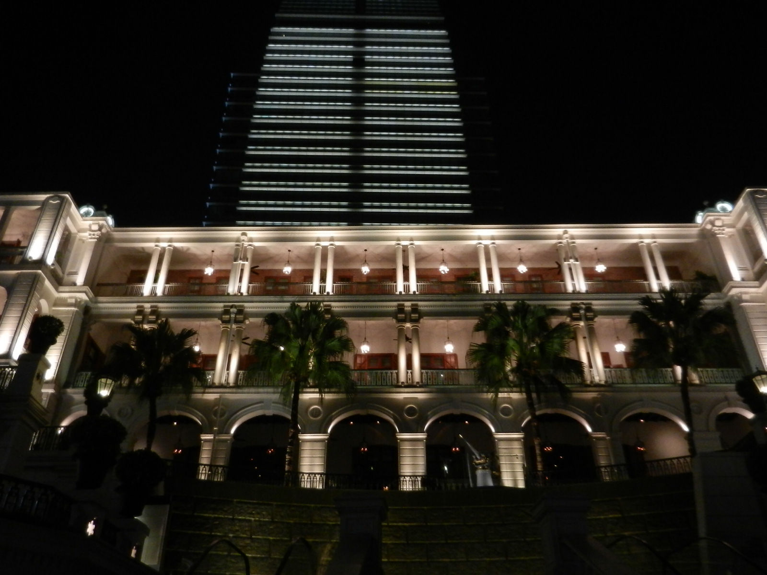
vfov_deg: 54.9
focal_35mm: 25
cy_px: 288
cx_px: 384
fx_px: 554
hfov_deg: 69.4
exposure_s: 1/25
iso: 400
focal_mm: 4.5
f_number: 3.5
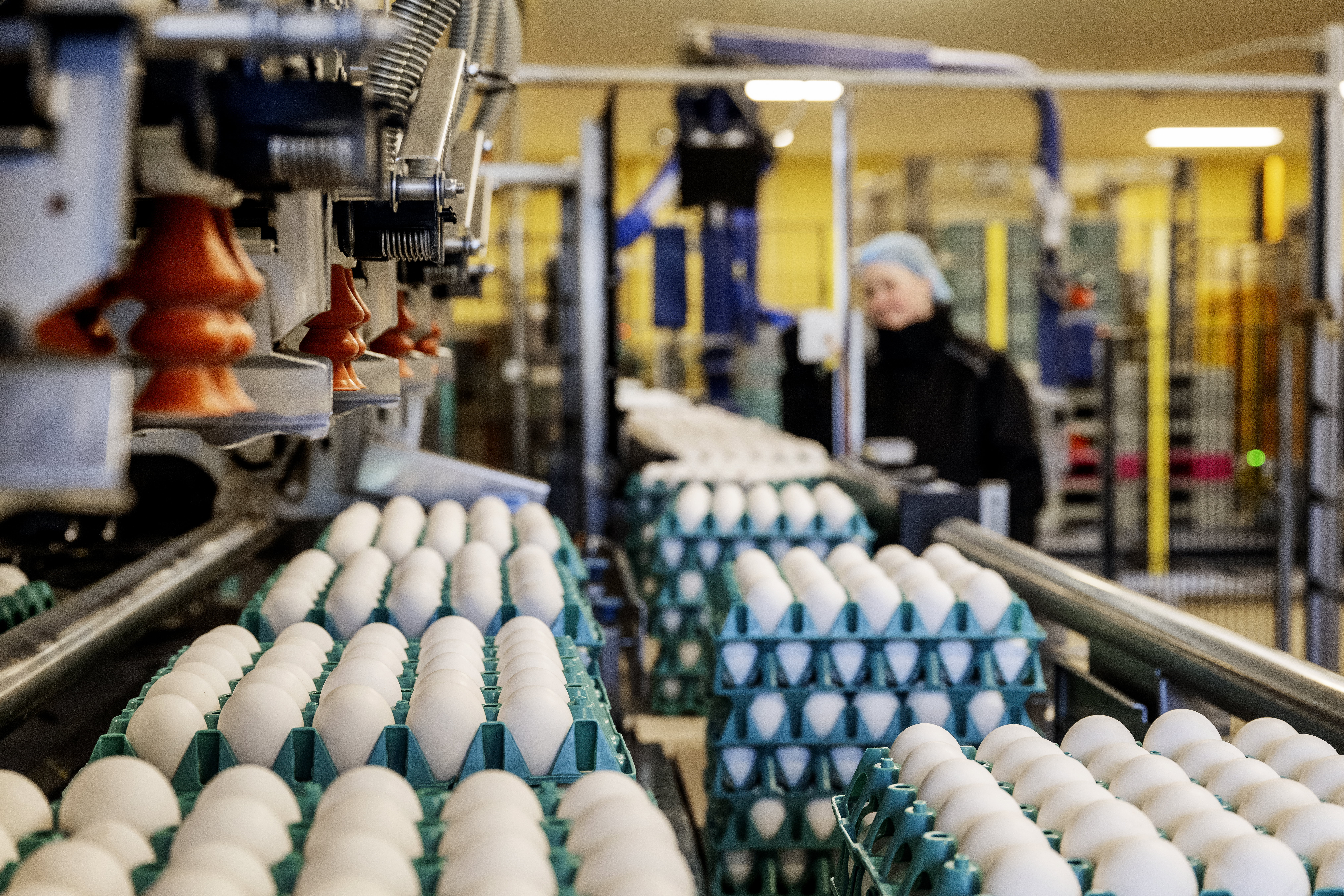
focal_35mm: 47
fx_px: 1755
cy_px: 448
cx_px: 672
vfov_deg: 28.6
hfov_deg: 41.9
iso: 4000
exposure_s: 1/160
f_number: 4.5
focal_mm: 47
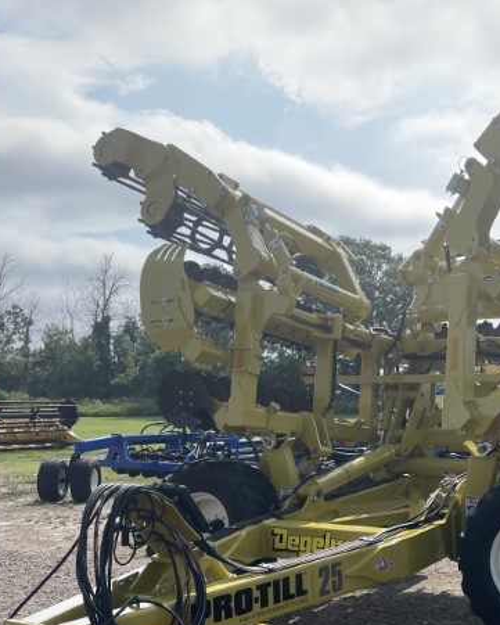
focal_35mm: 45
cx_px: 406
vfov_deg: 40.9
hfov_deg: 32.5
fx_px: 832
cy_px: 391
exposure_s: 1/3205
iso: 32
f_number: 1.6
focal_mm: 4.2
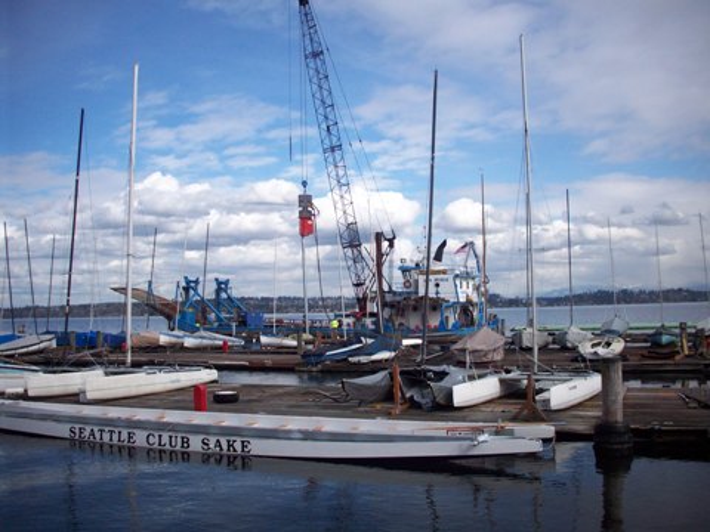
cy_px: 266
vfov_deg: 38.7
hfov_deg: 50.1
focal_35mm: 37
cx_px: 355
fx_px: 759
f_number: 5.6
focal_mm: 6.2
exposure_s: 1/444
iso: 80
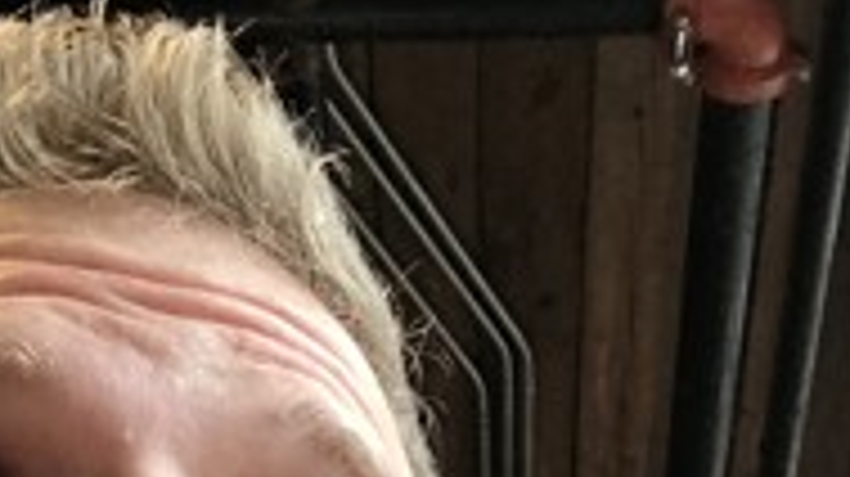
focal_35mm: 96
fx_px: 2162
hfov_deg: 22.2
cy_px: 648
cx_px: 324
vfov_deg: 12.2
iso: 50
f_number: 2.2
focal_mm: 2.87
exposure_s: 1/30
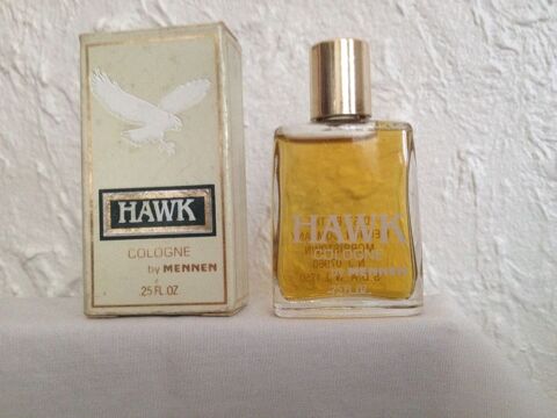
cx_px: 278
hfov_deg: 52.6
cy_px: 209
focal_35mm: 35
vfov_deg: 40.7
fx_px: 563
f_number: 2.4
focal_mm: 4.28
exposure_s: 1/20
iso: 320
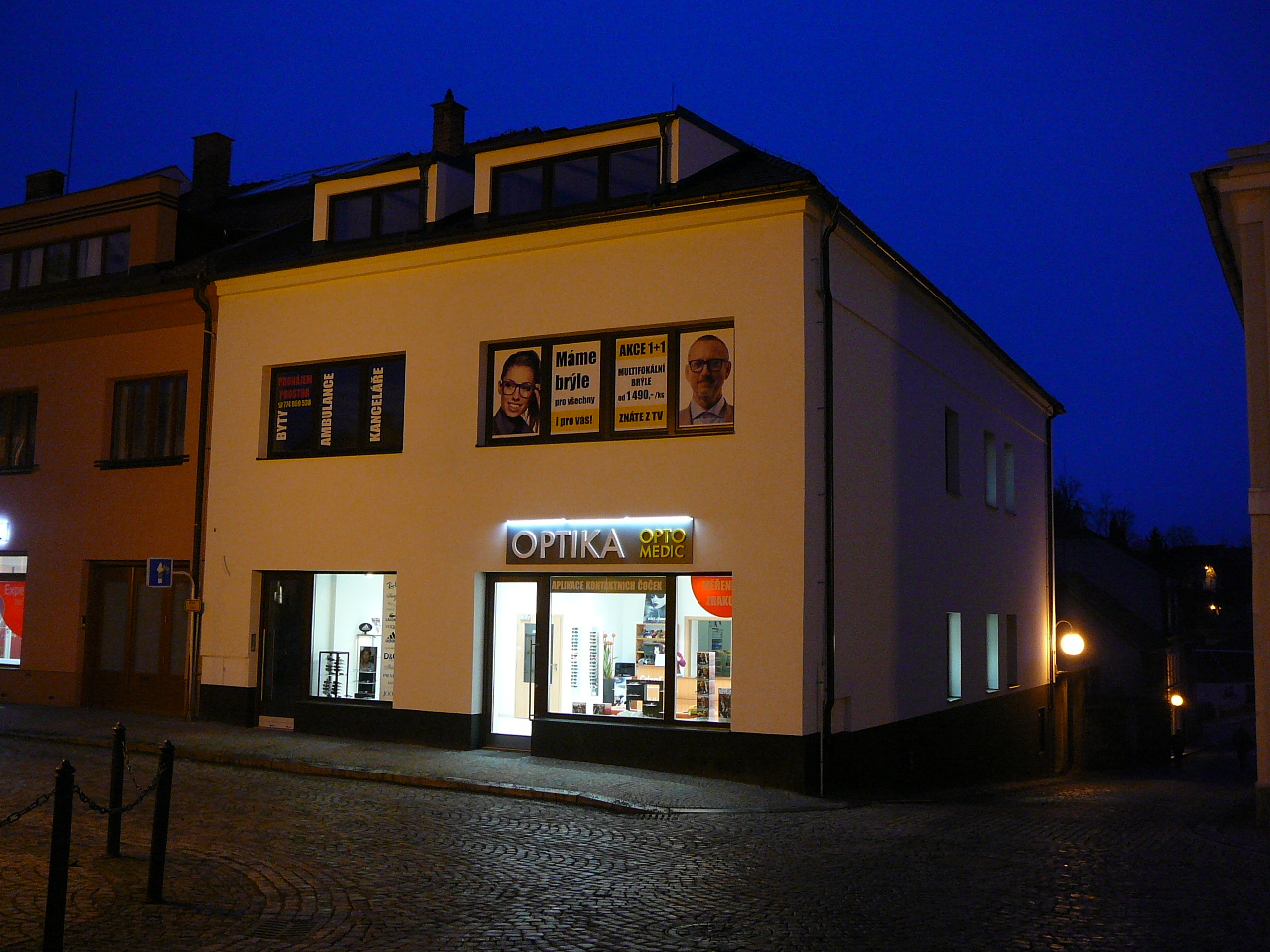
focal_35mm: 35
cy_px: 476
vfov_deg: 40.7
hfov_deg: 52.6
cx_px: 635
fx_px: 1284
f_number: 2.8
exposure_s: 1/8
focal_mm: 5.2
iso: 200
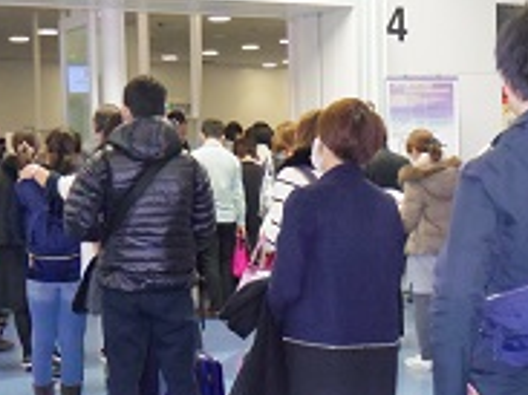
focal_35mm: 70
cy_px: 225
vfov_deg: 21.0
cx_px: 300
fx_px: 1067
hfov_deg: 27.8
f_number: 3.2
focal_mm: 6.9
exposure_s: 1/200
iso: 2500
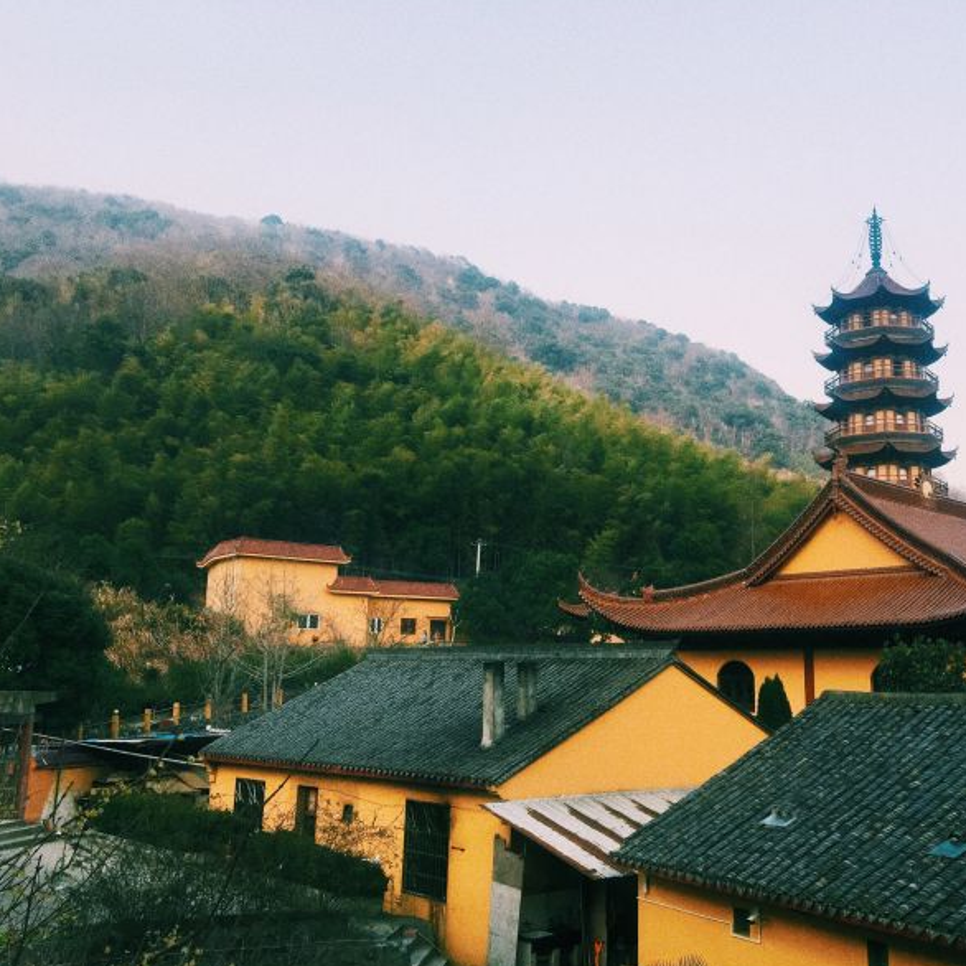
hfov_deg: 47.0
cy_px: 481
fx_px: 1105
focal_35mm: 35
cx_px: 579
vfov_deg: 47.2
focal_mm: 4.15
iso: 32
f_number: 2.2
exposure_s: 1/746
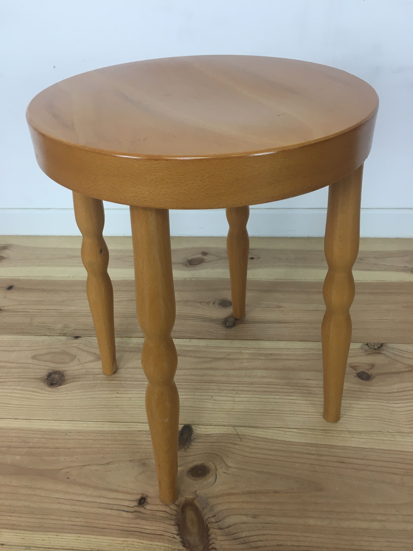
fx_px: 461
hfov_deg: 48.2
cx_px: 206
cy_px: 276
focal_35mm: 29
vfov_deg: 61.7
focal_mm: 4.15
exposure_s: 1/33
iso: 25
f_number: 2.2
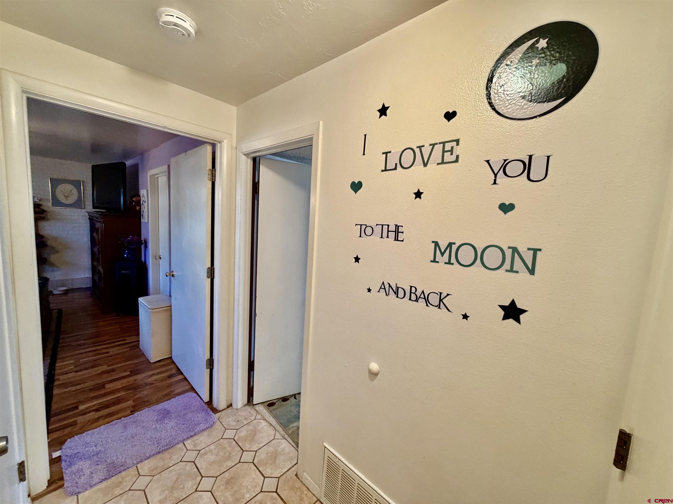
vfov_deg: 85.7
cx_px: 336
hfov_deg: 102.1
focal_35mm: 14
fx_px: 272
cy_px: 252
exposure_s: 1/60
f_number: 2.2
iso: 250
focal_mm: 2.22
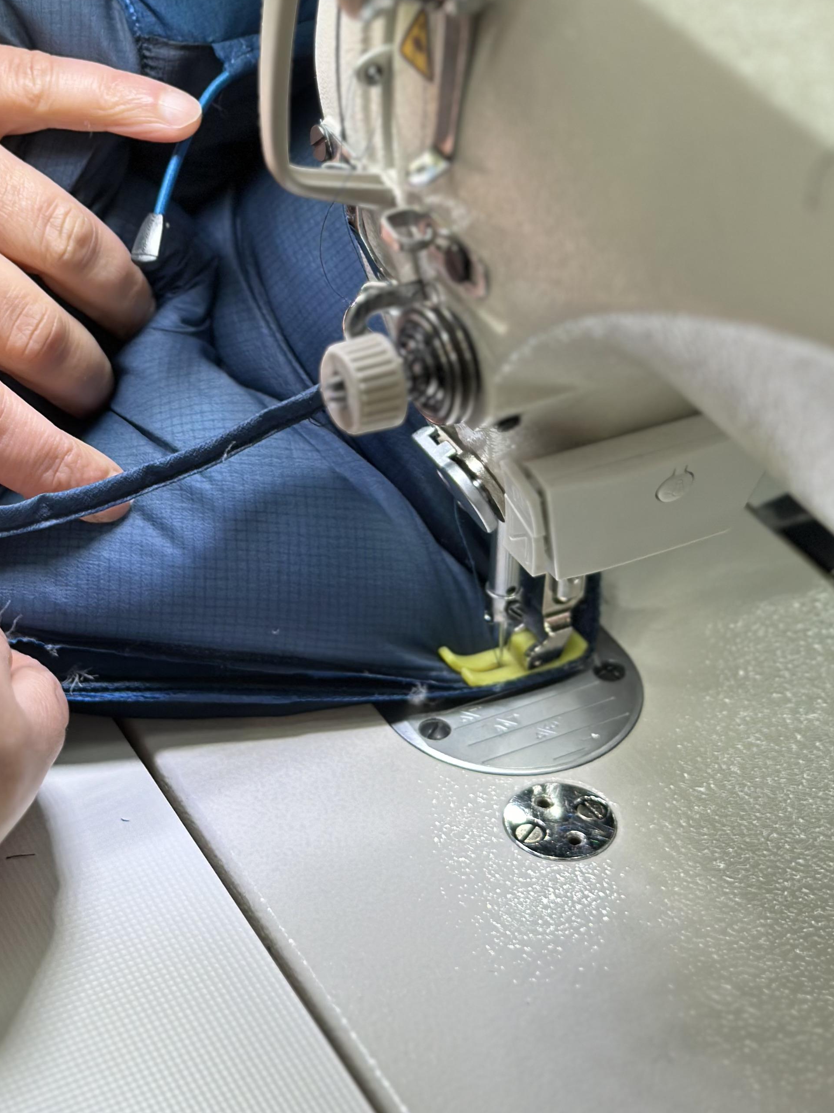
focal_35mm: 76
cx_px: 205
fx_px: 2442
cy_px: 379
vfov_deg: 25.5
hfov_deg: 19.2
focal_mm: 6.86
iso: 80
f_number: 1.78
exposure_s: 1/399
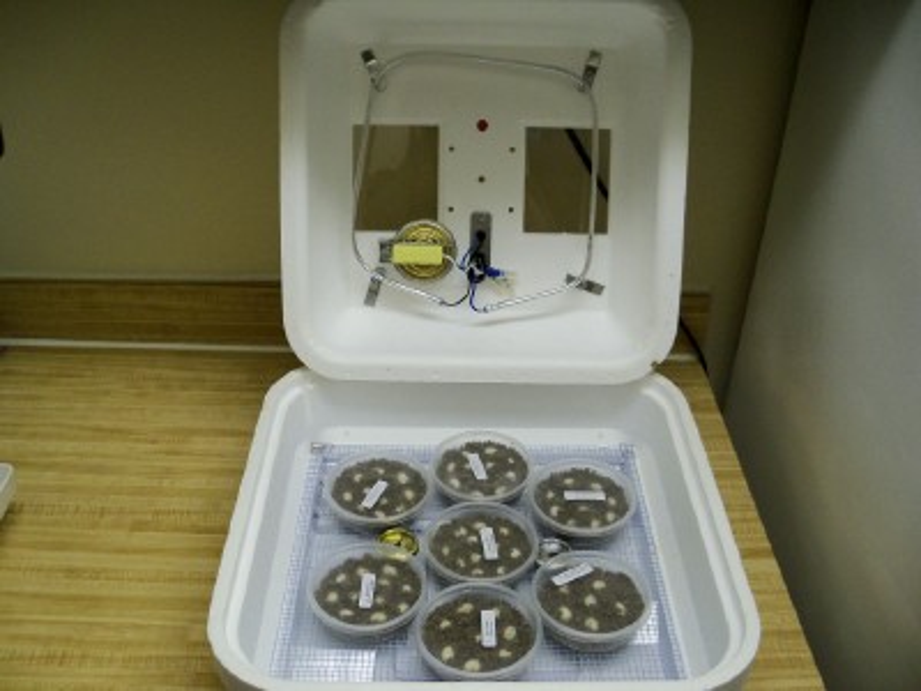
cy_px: 346
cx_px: 460
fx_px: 931
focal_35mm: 35
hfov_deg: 52.6
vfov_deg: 40.7
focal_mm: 6.2
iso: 200
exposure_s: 1/40
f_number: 3.5
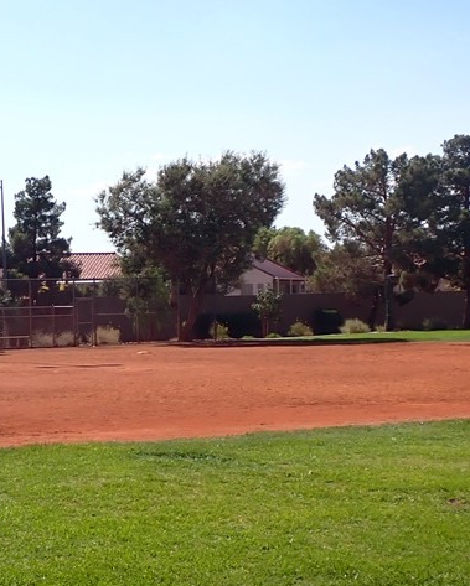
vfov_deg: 25.0
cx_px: 66
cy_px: 377
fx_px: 1320
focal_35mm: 76
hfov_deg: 19.9
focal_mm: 6.37
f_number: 10
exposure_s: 1/125
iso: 100
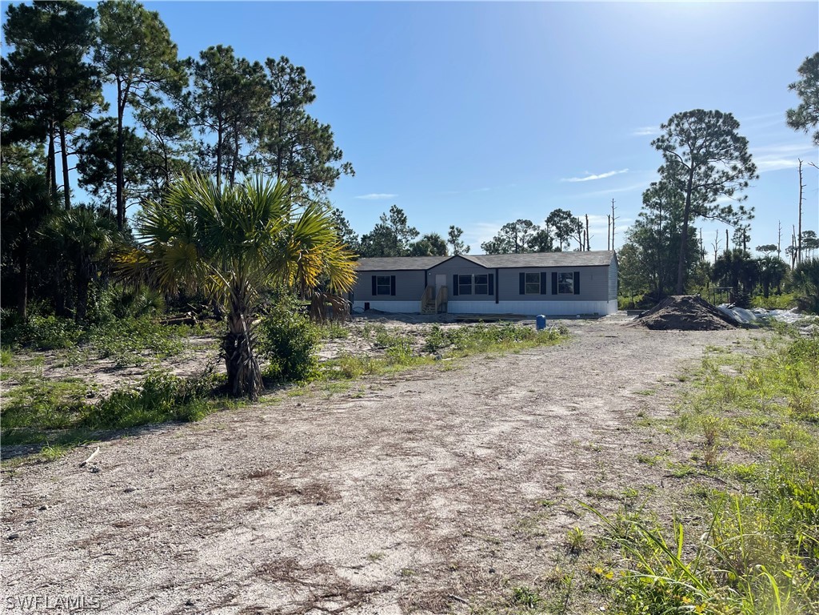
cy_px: 308
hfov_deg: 67.3
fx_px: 615
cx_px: 410
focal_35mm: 26
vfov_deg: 53.1
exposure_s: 1/6250
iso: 32
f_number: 1.6
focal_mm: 5.1
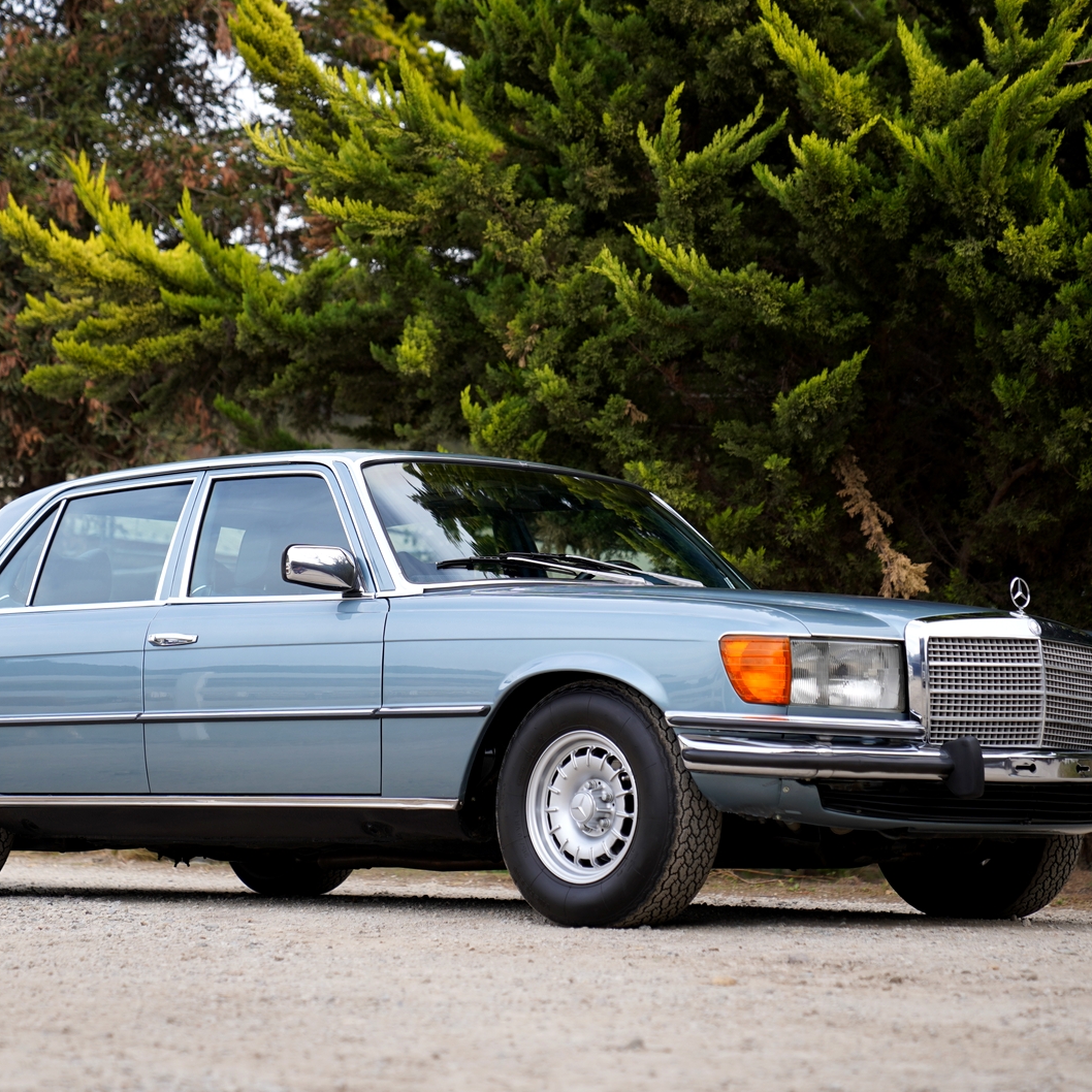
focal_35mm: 90
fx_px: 3212
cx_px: 465
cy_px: 549
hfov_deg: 19.3
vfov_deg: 19.3
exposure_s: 1/500
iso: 100
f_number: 2.8
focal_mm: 70
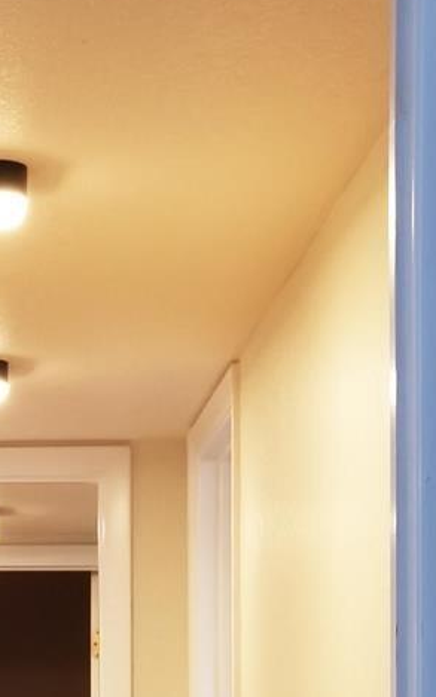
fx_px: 2681
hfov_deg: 9.2
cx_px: -58
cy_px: 869
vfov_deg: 14.3
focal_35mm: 141
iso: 125
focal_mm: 6
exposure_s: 1/30
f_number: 2.4
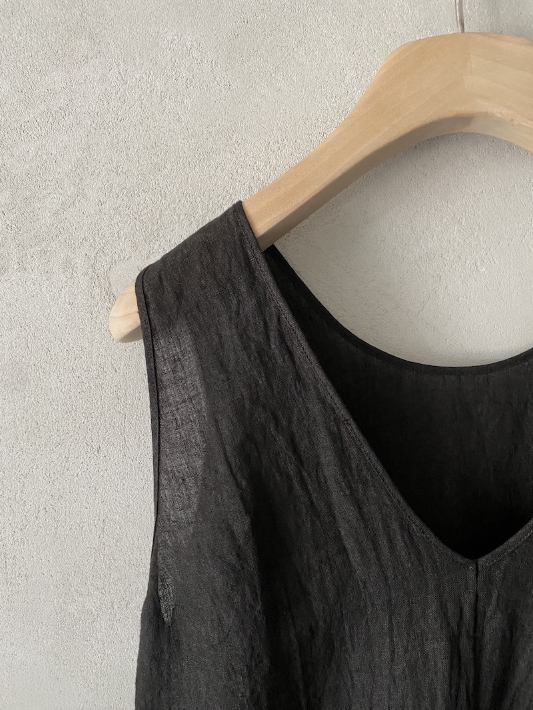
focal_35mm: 26
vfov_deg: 67.3
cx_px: 266
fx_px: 534
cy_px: 355
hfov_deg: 53.1
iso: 125
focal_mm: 4.25
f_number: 1.8
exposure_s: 1/82
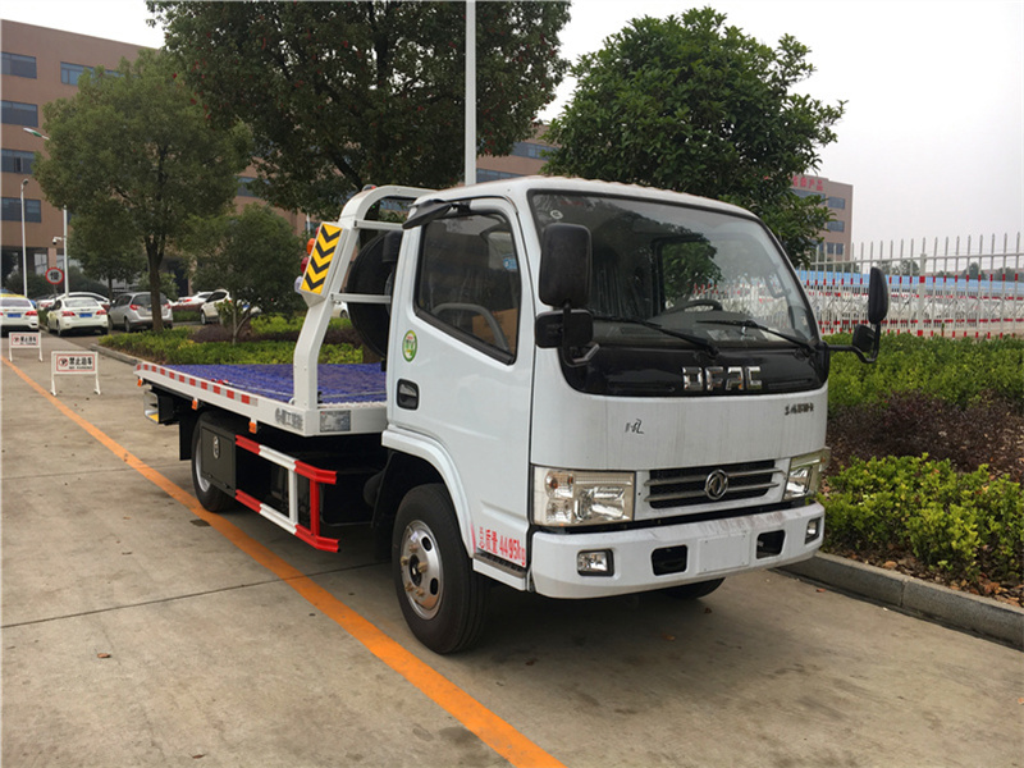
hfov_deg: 61.7
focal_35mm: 29
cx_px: 512
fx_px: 858
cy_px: 384
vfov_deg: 48.2
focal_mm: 4.15
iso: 25
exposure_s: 1/100
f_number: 2.2
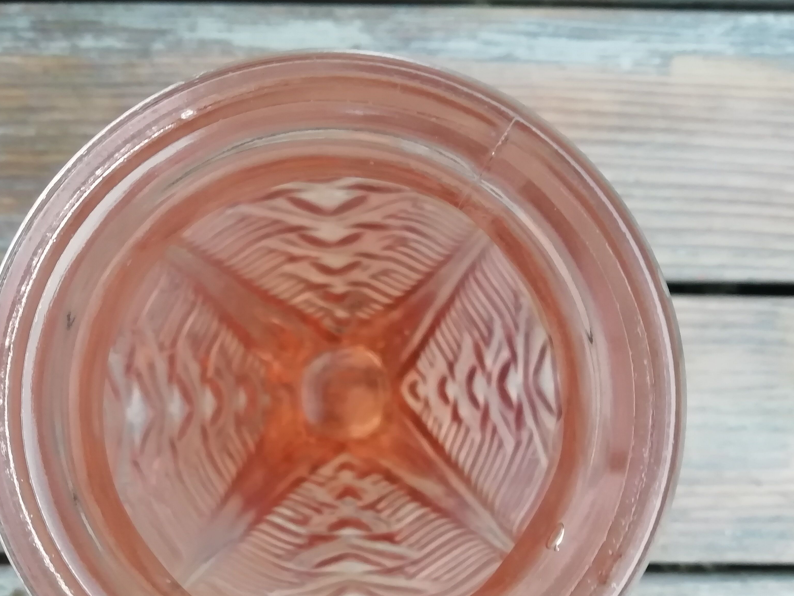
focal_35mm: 35
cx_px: 347
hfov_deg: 52.5
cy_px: 393
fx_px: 803
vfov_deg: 40.2
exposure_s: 1/33.3
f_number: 2.2
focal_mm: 3.21
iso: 320
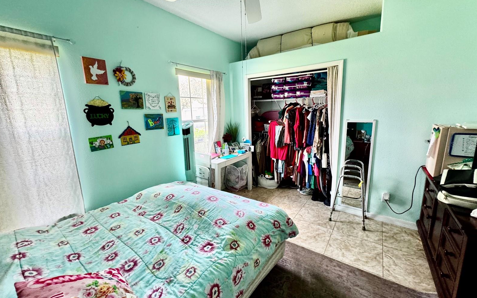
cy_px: 144
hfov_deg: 101.5
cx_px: 239
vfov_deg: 74.8
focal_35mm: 15
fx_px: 195
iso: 250
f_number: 2.2
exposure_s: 1/99
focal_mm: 2.22
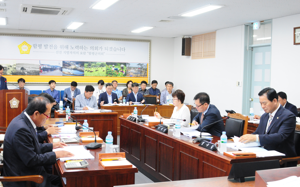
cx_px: 150
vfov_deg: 29.9
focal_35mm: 43
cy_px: 99
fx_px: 352
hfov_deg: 46.2
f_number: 4
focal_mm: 28
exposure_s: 1/60
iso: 1600
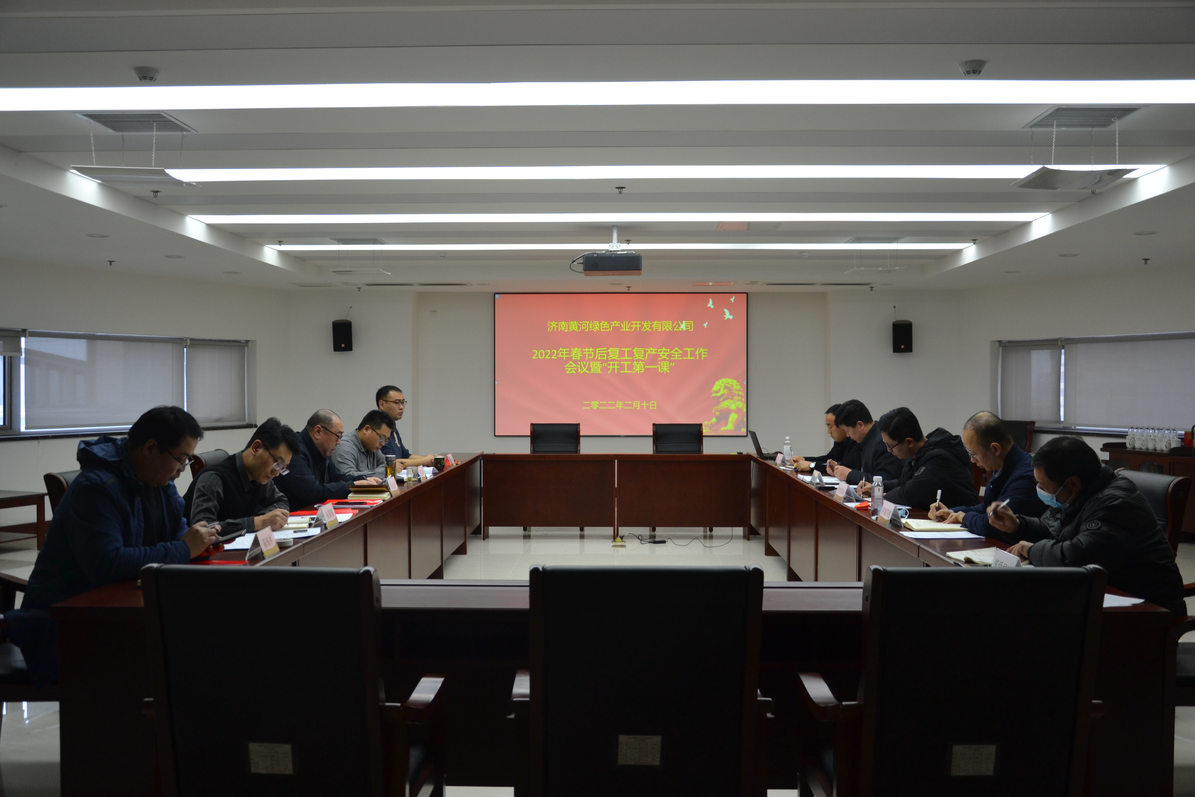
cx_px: 598
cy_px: 398
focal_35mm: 32
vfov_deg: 41.7
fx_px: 1046
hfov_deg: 59.5
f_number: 3.8
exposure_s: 1/25
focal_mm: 21
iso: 400
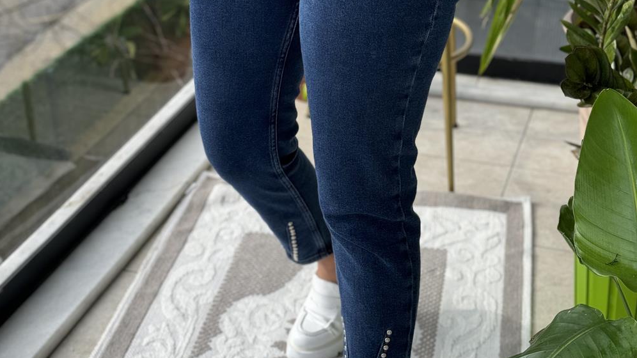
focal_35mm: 70
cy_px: 177
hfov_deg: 30.2
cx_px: 318
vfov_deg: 17.2
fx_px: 1182
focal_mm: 6.86
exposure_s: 1/383
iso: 64
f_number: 1.78
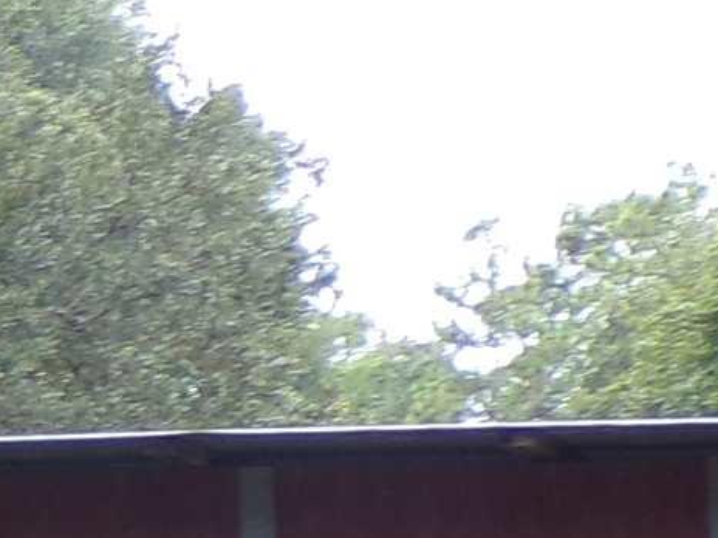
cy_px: 880
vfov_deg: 6.9
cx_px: -162
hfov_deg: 9.2
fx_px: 4397
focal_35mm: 212
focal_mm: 5.8
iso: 100
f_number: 3.2
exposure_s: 1/56
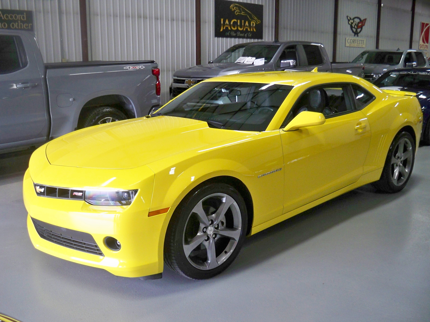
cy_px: 161
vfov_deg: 40.7
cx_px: 215
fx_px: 435
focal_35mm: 35
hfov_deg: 52.6
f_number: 3.1
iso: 250
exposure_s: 1/60
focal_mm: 6.3
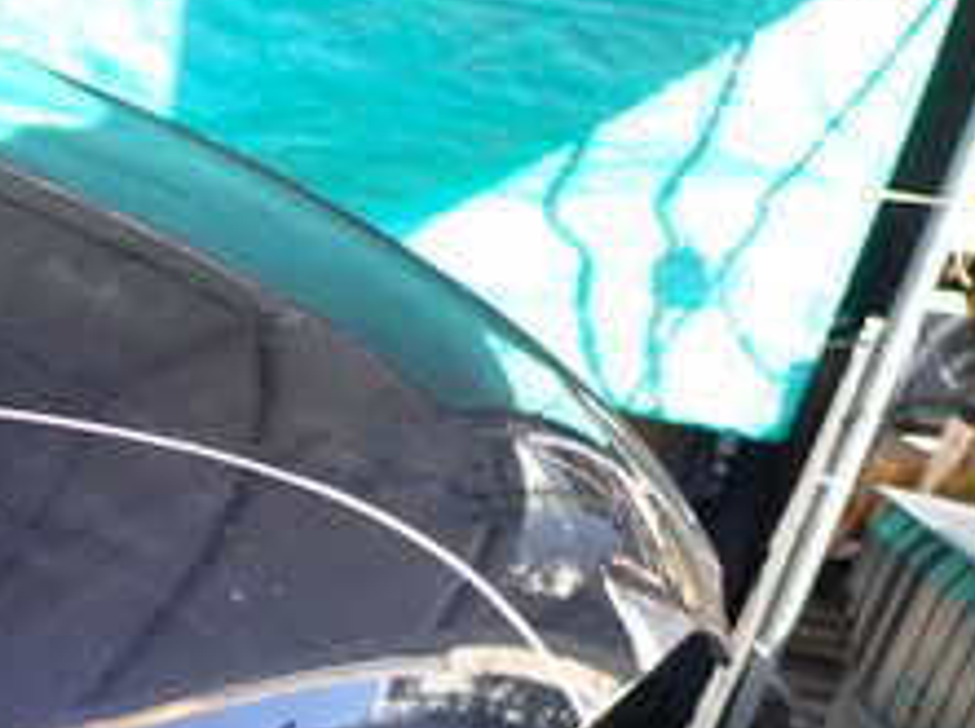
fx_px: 1912
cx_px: -322
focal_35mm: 68
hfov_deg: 24.6
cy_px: 957
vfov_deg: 19.8
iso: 100
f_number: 2.8
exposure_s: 1/200
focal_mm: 4.5
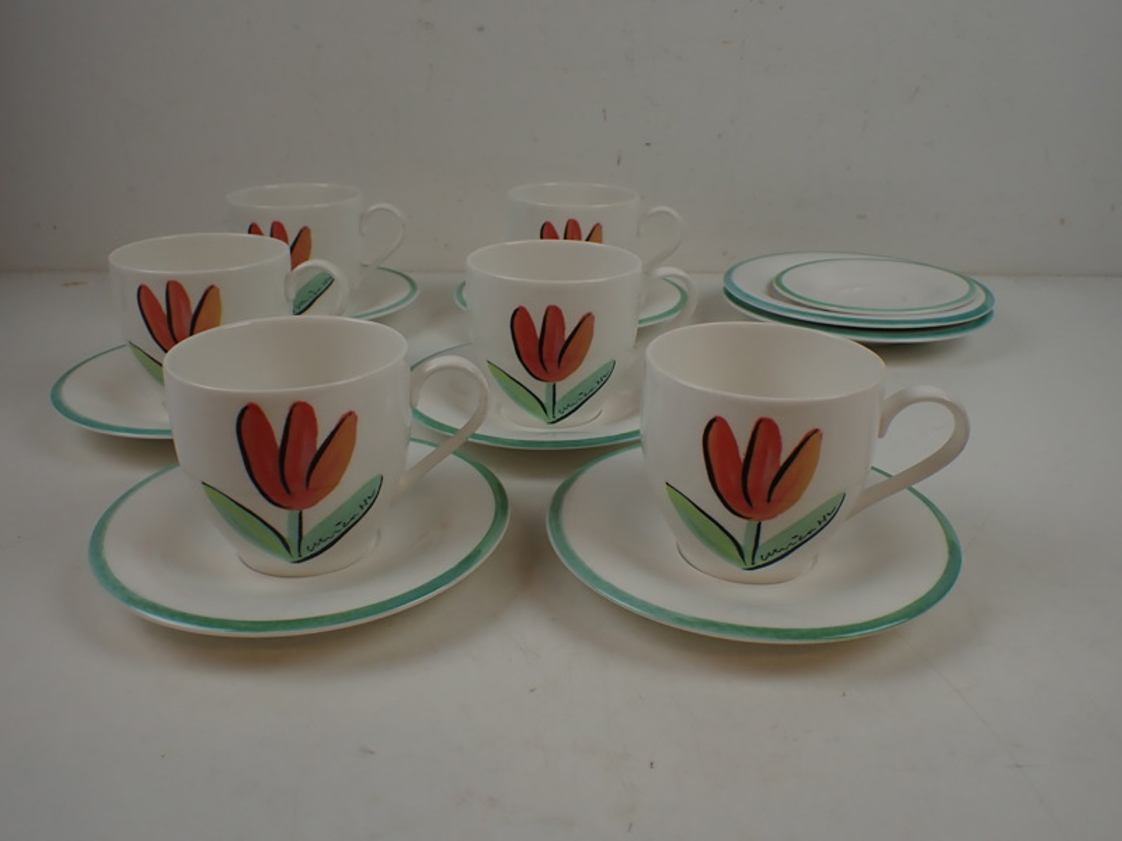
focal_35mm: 30
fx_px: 972
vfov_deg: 46.8
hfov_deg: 60.0
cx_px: 561
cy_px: 420
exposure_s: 1/125
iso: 100
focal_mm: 5.4
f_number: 2.3
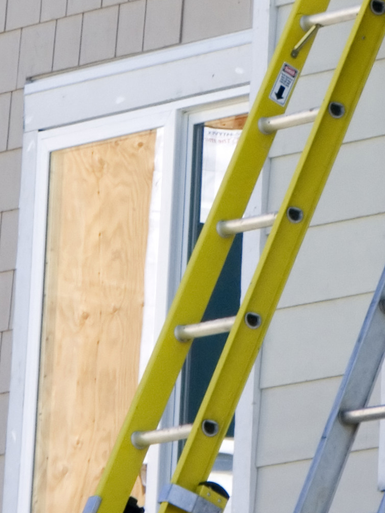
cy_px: -160
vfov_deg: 3.0
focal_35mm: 652
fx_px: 9667
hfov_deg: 2.3
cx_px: 364
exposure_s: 1/80
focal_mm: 51
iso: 100
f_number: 9
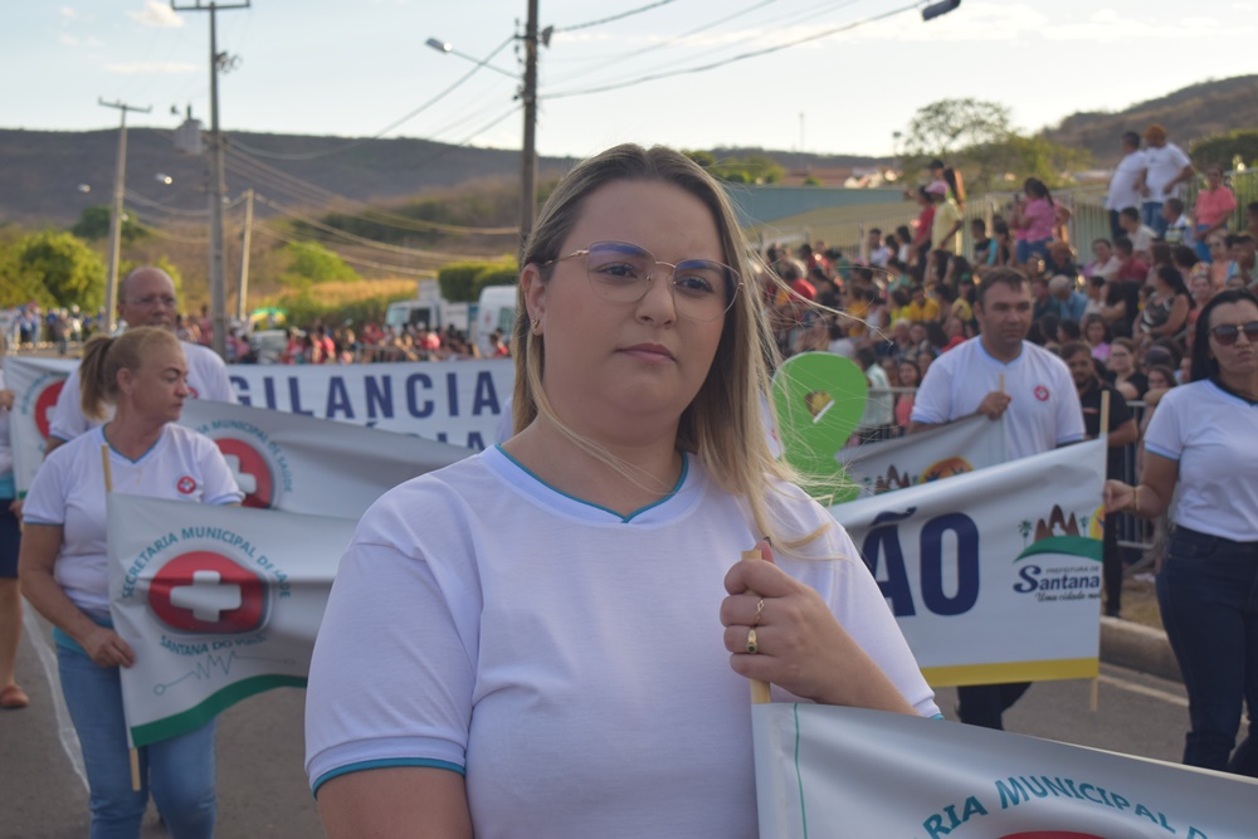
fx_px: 2516
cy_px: 420
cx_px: 629
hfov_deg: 28.1
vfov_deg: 18.9
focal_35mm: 72
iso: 200
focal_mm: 48
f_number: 8
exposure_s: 1/250
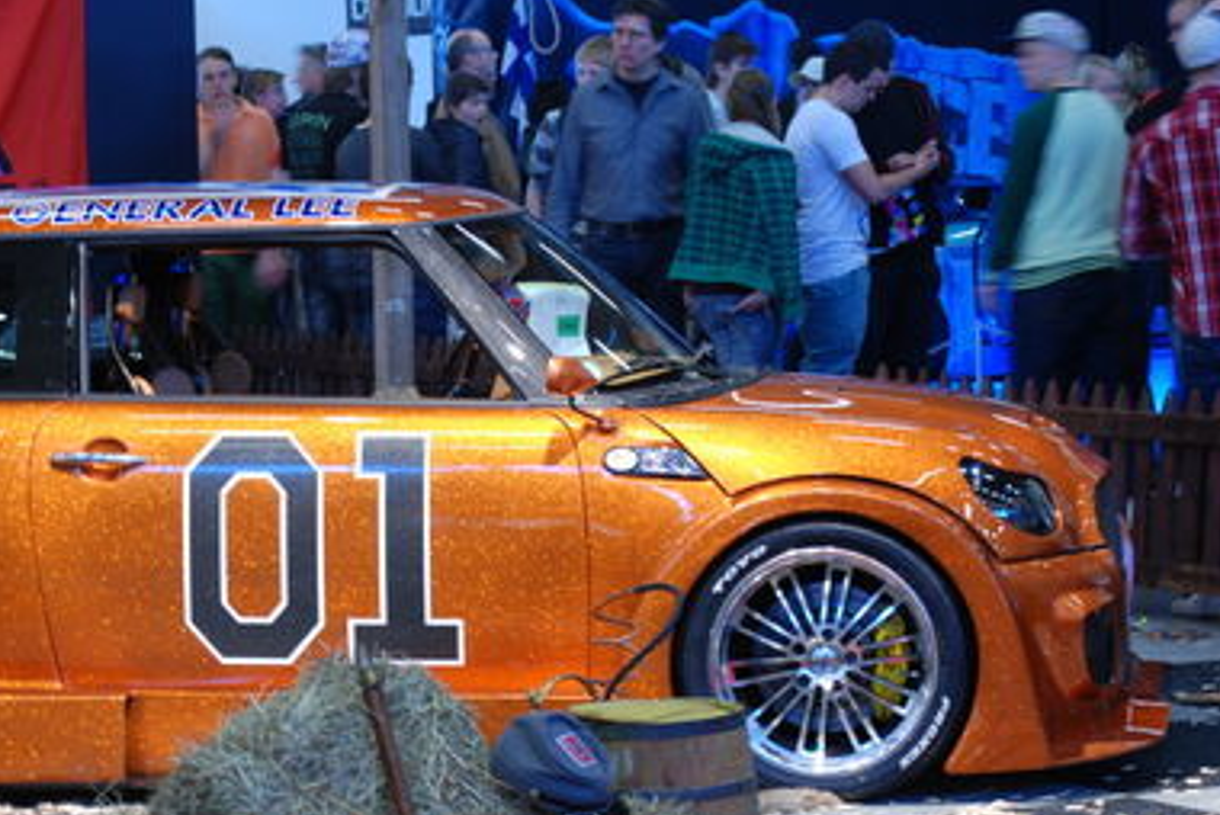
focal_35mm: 139
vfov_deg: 9.9
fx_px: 4709
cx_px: 247
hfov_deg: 14.7
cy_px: 626
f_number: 7.1
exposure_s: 1/8
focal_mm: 55
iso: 200
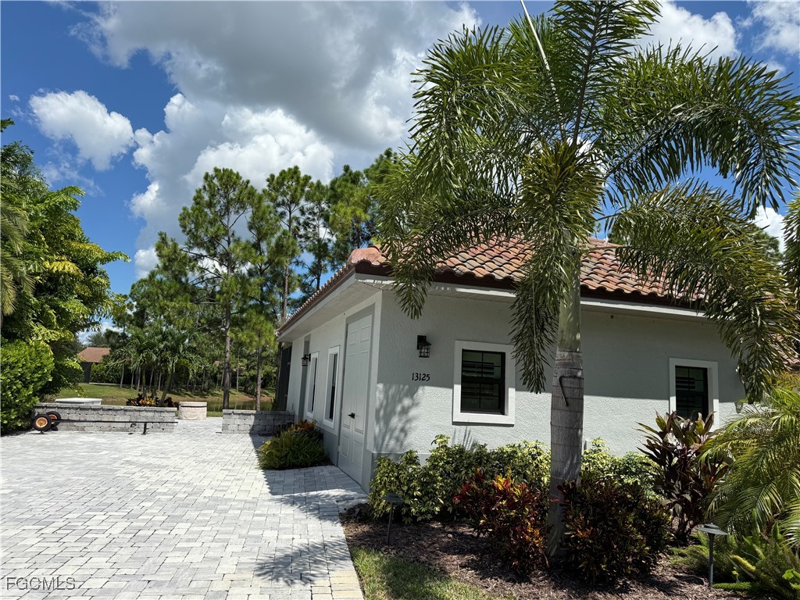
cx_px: 400
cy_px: 300
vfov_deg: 56.8
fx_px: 555
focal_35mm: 24
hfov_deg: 71.6
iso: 80
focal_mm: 6.76
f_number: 1.78
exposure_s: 1/5319
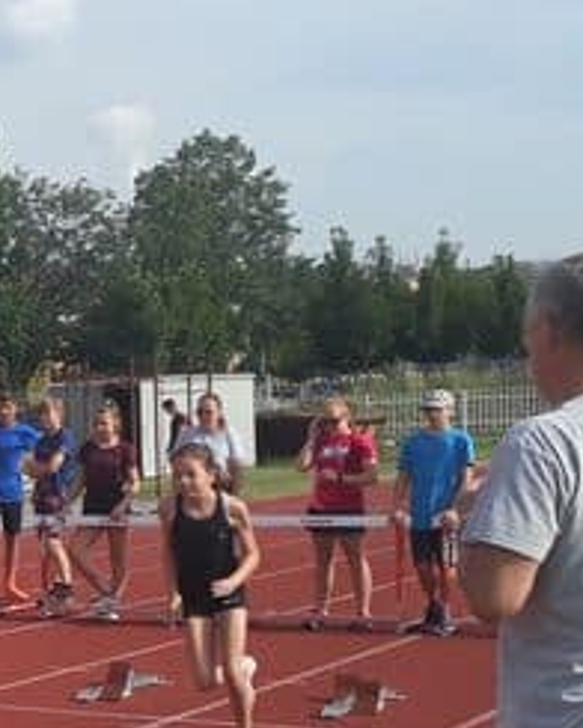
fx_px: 1855
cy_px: 603
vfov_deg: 21.9
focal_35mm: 86
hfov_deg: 15.3
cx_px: -485
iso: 40
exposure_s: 1/1264
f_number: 1.9
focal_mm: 3.6
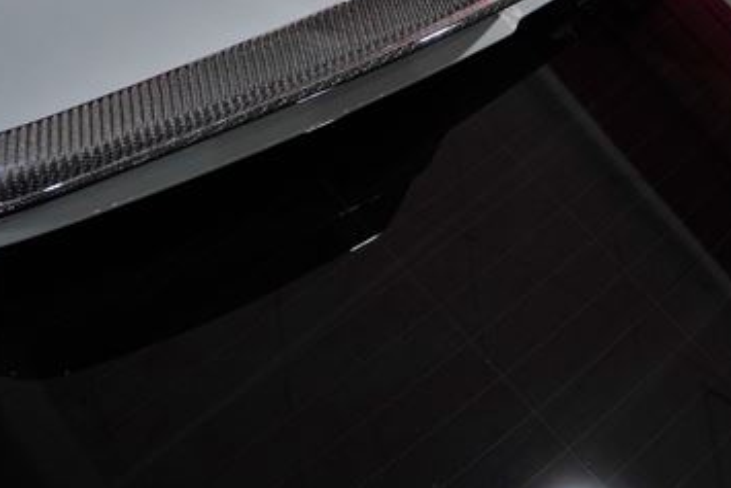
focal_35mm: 76
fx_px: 1544
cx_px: 338
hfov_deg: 26.6
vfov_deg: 17.2
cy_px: -93
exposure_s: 1/30
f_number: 4
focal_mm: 20
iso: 500
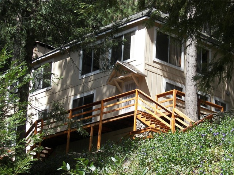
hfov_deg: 18.4
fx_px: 723
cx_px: 117
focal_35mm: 107
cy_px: 88
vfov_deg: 13.8
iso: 50
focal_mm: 17.8
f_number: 3.2
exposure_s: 1/320
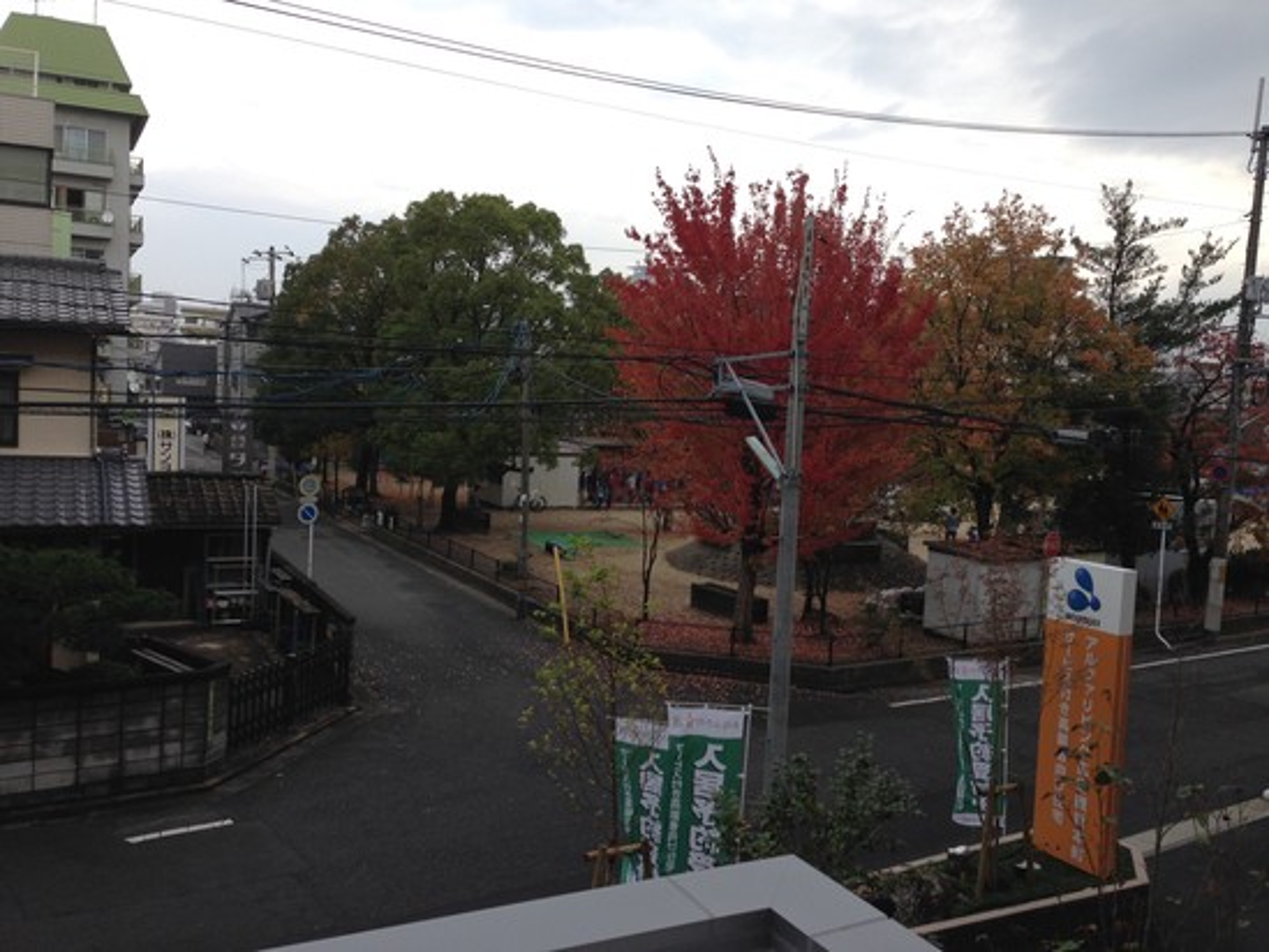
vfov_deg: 43.0
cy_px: 476
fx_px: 1210
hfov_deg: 55.3
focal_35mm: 33
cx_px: 634
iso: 50
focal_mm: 4.12
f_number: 2.4
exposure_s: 1/577
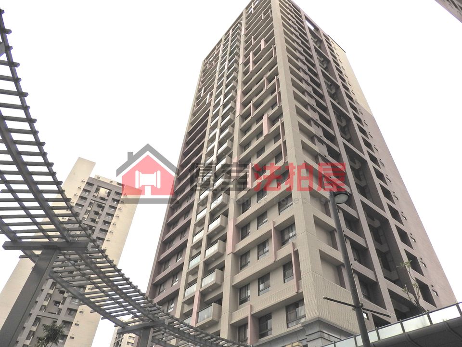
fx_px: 320
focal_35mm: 24
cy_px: 174
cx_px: 231
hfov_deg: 71.6
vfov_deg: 56.8
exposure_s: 1/1000
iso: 100
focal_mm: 4.3
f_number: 3.3
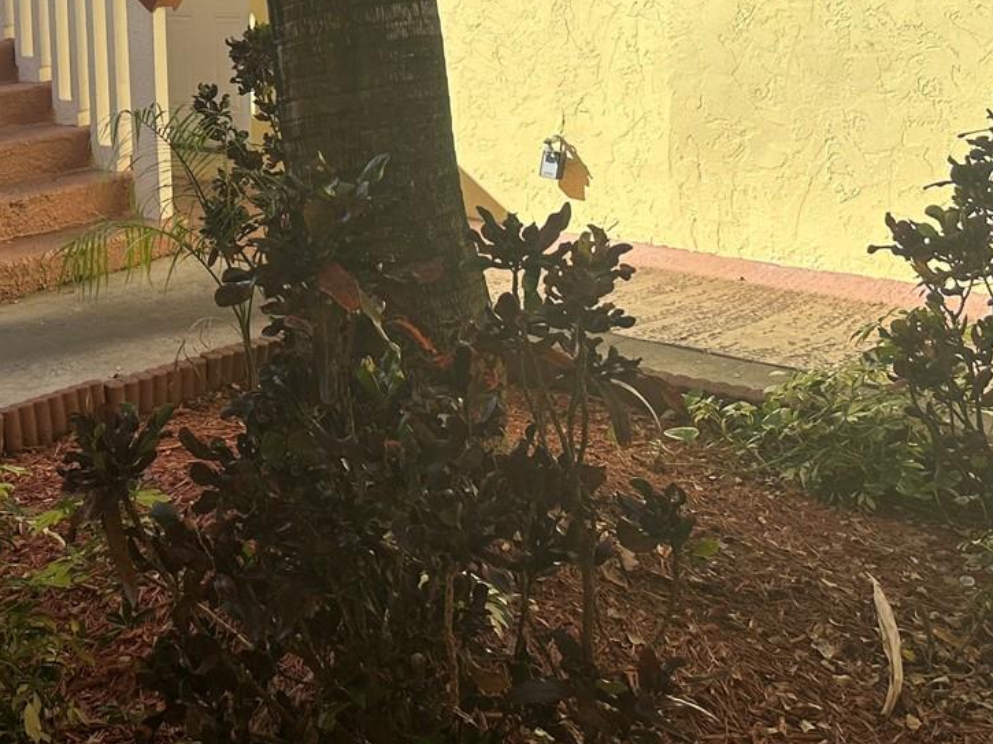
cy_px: 129
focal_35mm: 53
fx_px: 1520
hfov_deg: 33.8
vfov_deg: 26.9
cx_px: 63
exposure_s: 1/2252
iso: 80
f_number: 1.78
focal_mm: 6.86
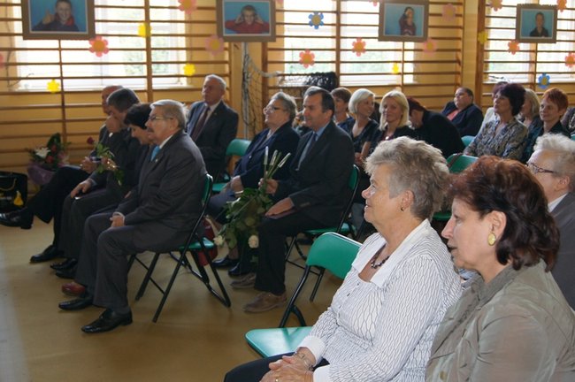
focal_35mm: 42
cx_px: 288
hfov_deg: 46.4
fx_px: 670
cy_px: 191
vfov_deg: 31.8
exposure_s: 1/60
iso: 640
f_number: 4.5
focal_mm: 28
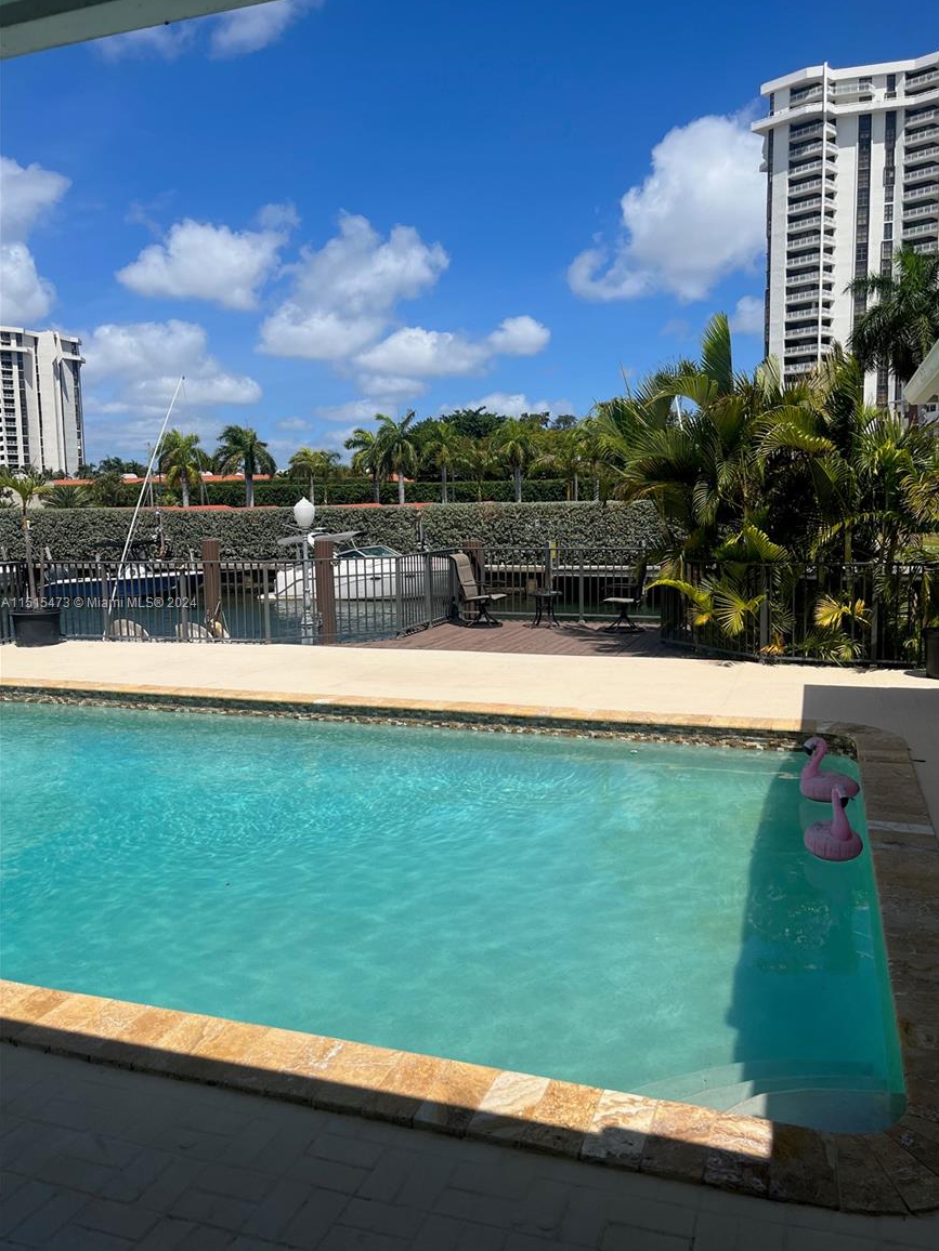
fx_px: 977
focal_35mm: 27
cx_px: 486
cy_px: 604
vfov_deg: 65.3
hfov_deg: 51.3
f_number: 1.6
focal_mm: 5.1
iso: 50
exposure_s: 1/6494
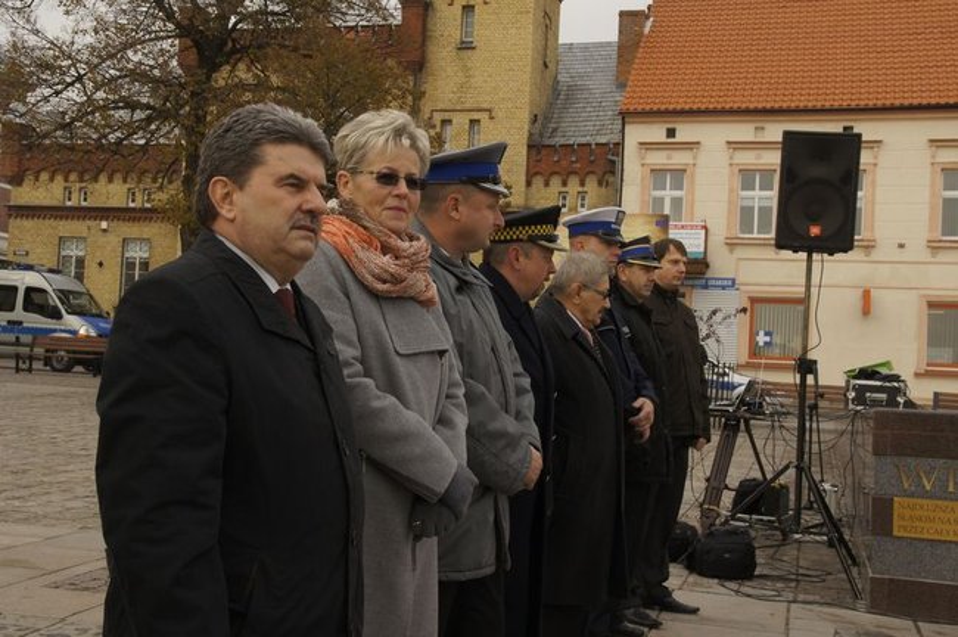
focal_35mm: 42
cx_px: 479
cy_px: 318
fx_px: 1117
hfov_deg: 46.4
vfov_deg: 31.8
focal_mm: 28
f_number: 13
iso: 400
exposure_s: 1/160
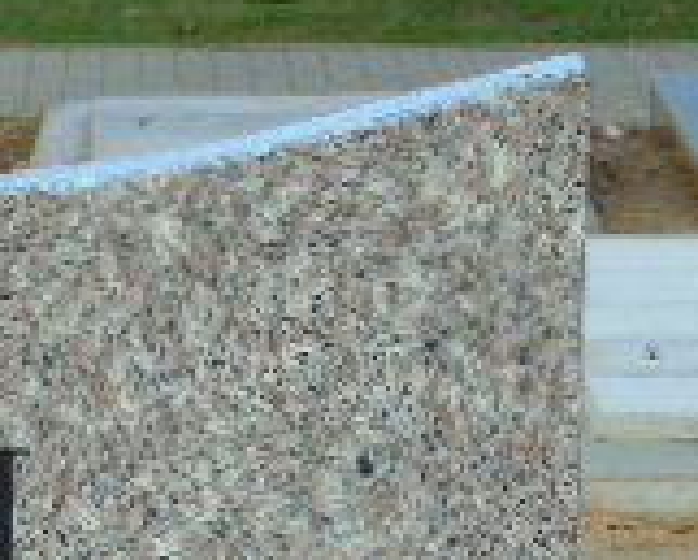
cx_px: -520
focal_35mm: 276
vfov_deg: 5.5
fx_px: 5705
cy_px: 964
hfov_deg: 6.8
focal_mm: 13
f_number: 4.7
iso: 80
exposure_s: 1/200
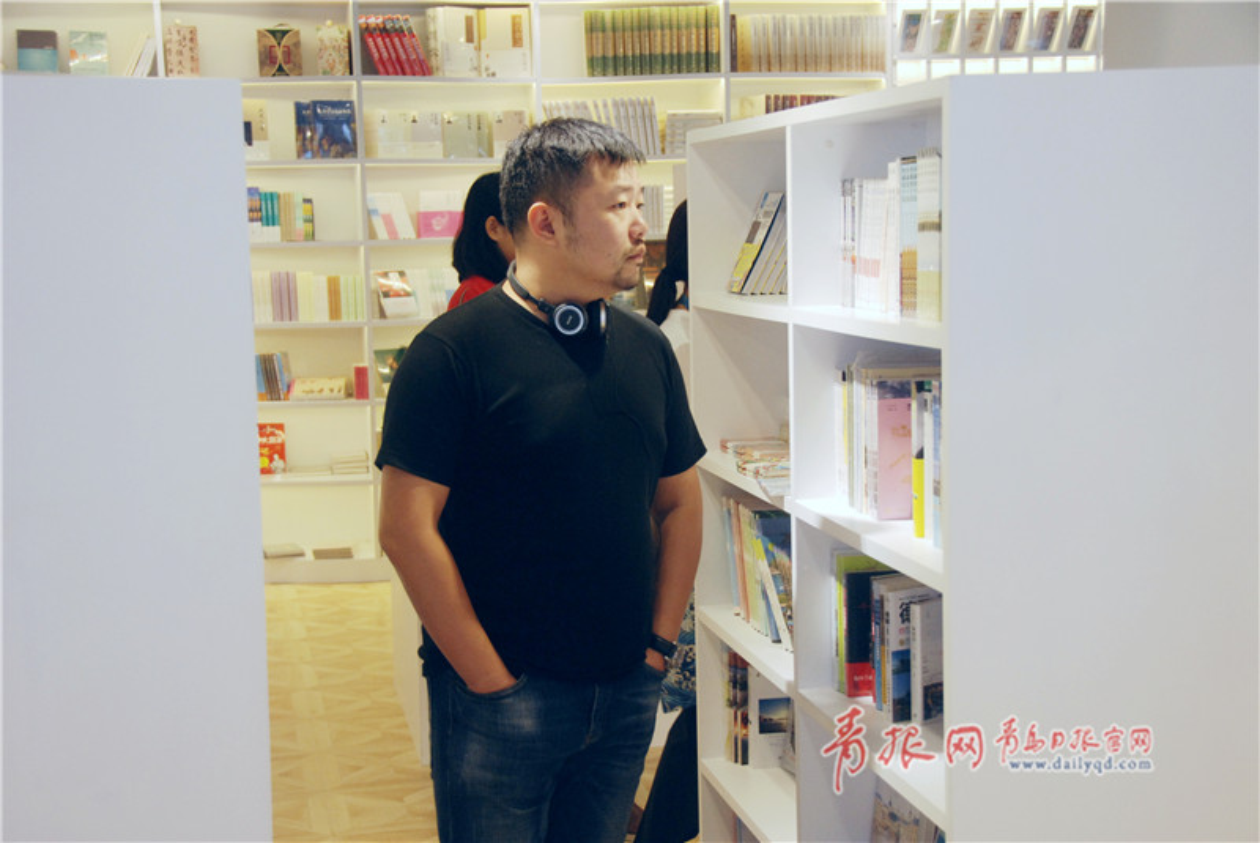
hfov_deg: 36.8
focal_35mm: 54
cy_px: 422
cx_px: 630
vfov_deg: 25.1
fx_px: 1892
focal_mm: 36
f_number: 5
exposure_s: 1/100
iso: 500
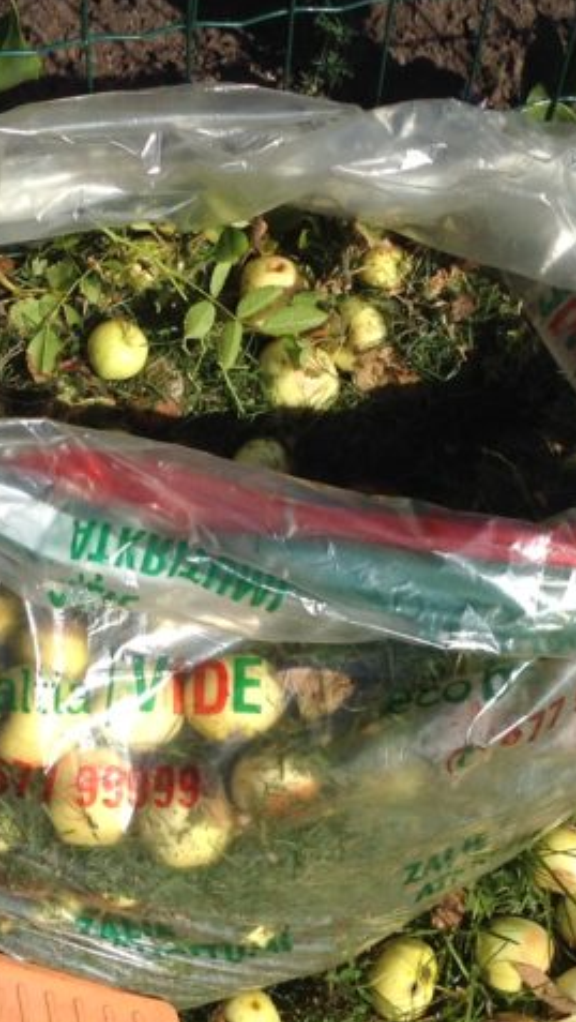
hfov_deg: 15.7
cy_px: 642
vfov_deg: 27.4
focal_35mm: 77
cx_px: 225
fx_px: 2087
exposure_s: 1/1869
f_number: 2.4
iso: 25
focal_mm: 3.3
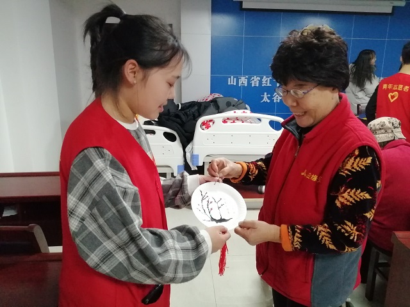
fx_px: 308
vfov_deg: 53.1
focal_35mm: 26
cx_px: 205
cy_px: 154
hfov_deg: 67.3
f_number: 1.8
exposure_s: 1/100
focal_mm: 3.62
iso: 640
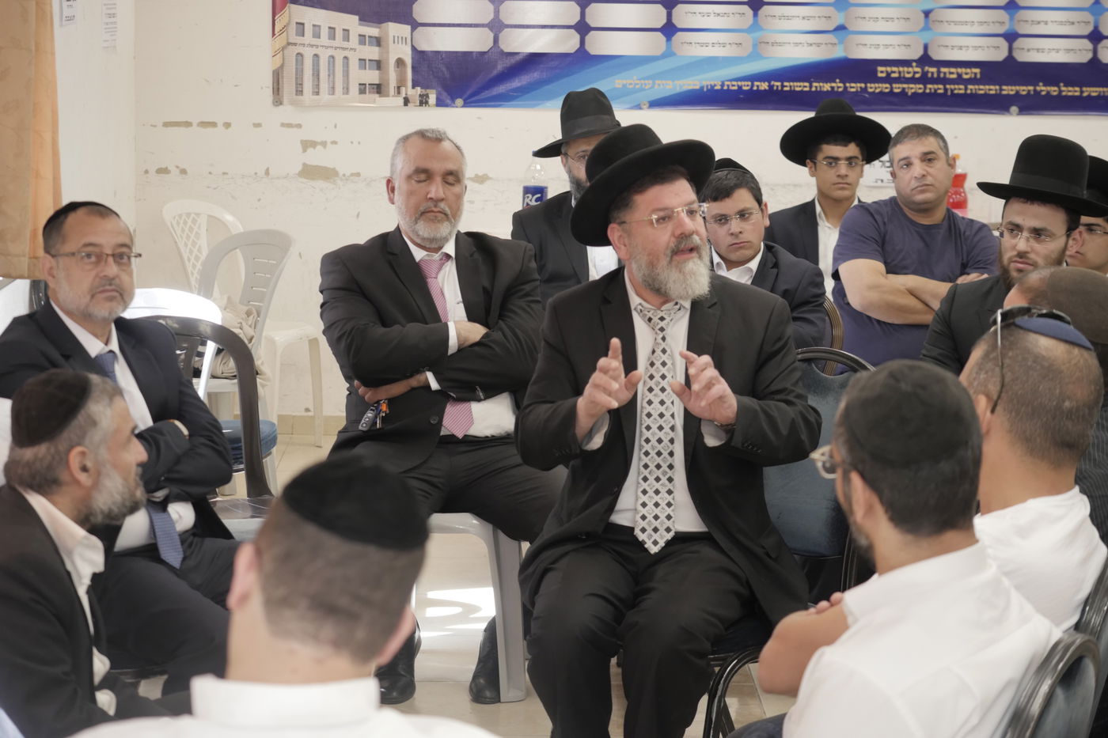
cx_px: 554
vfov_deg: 15.0
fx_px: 2800
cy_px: 369
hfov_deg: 22.4
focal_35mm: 91
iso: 640
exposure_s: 1/160
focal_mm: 44
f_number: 2.8
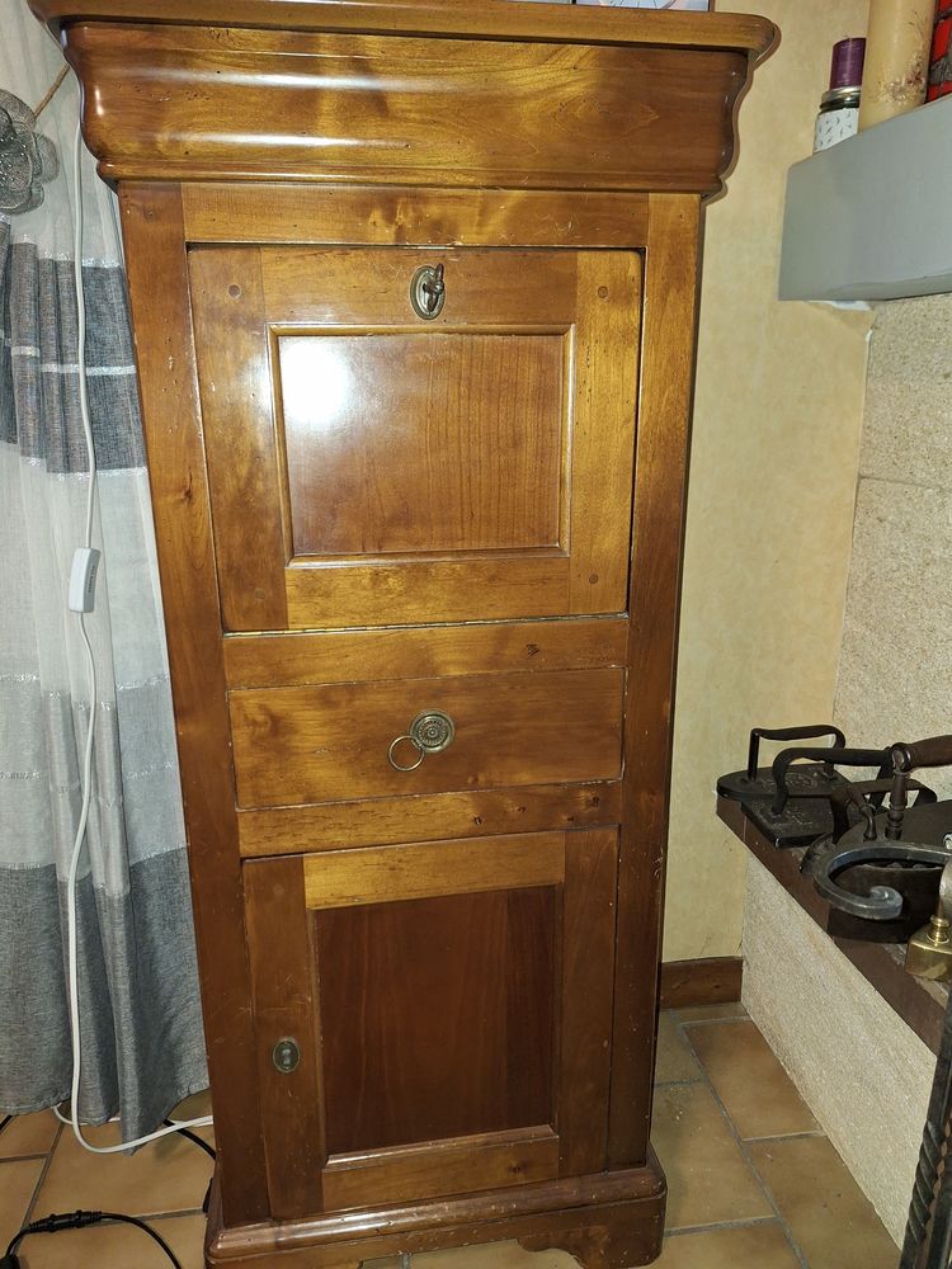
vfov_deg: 73.9
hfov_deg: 58.9
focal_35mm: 23
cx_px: 476
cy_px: 634
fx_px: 843
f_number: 1.8
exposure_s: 1/20
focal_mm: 5.54
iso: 25
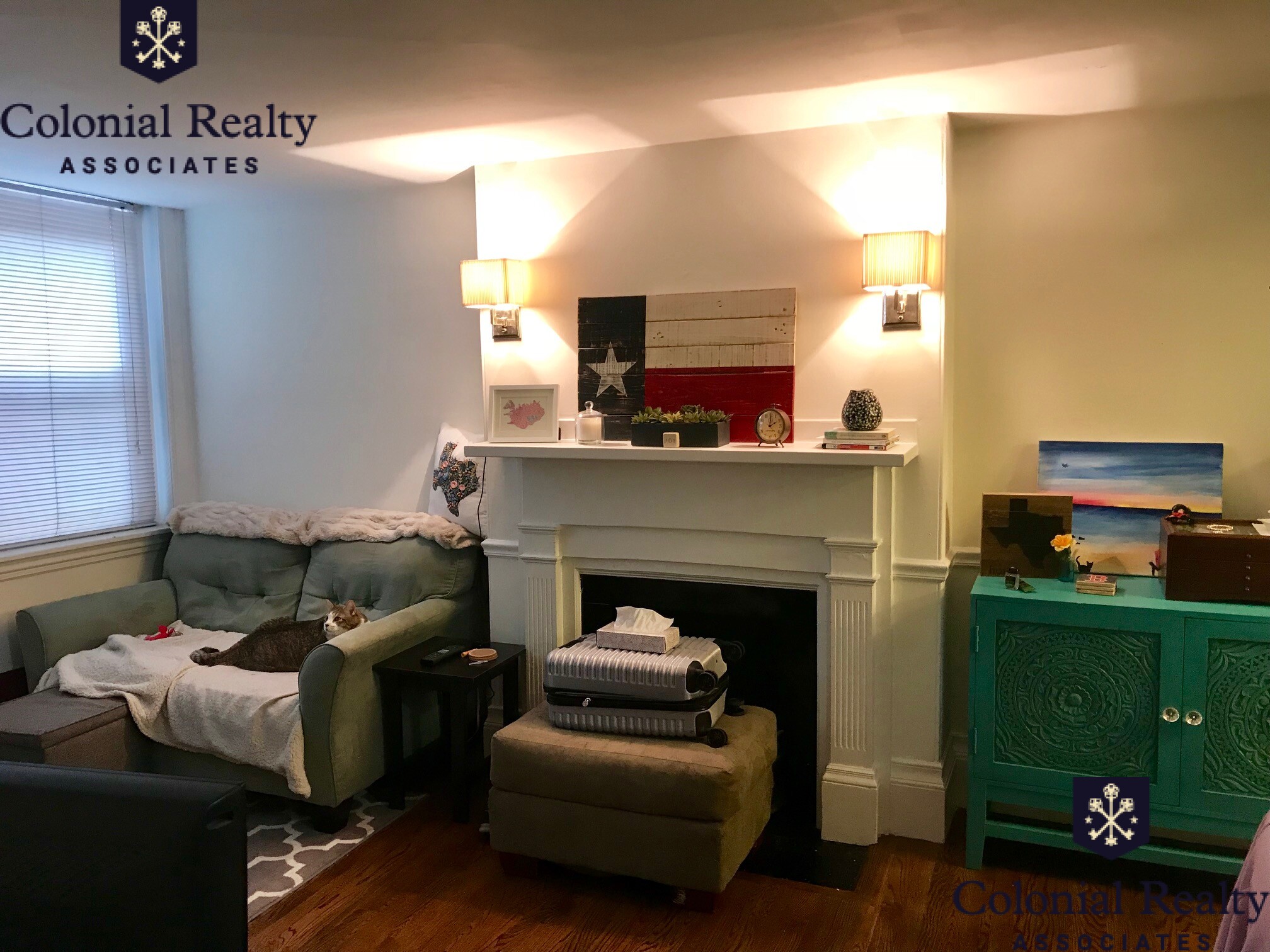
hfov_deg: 63.4
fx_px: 1027
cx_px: 635
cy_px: 476
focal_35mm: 28
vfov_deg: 49.7
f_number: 1.8
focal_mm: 3.99
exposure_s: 1/17
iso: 40
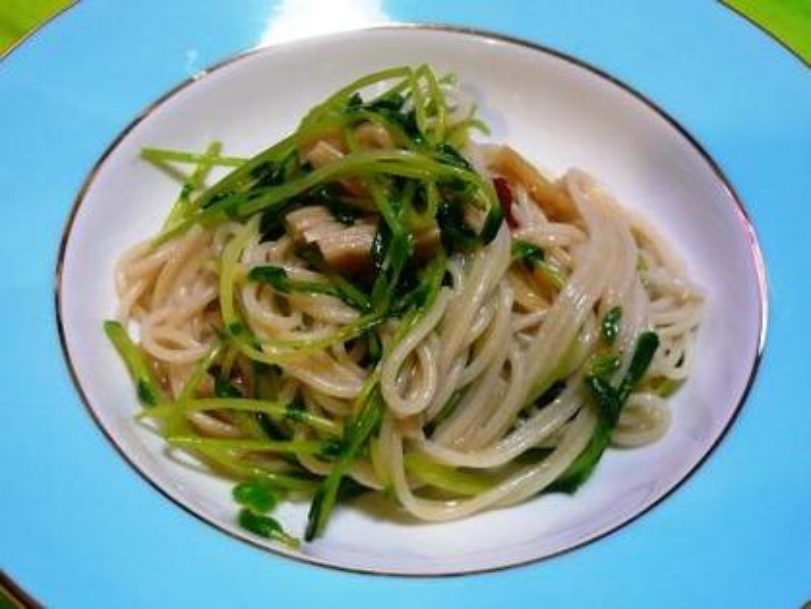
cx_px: 406
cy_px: 304
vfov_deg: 32.9
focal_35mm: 44
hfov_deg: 42.9
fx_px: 1032
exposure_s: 1/15
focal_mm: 4.7
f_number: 2.8
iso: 200
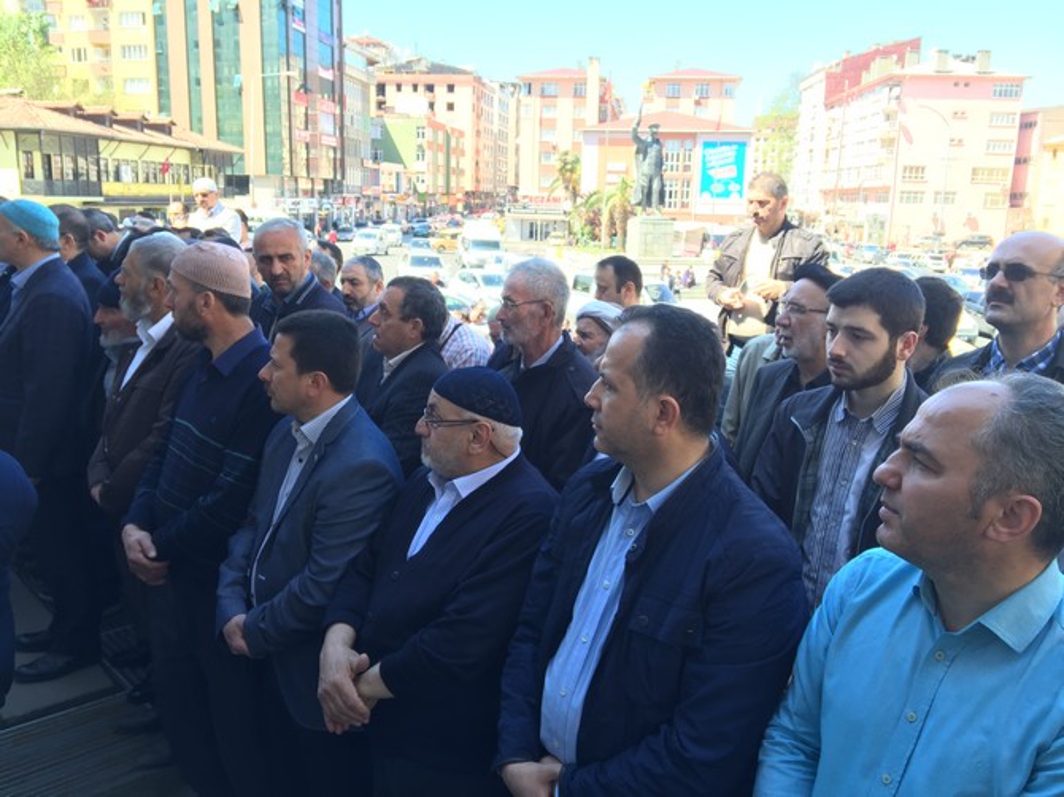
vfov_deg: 48.2
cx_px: 532
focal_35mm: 29
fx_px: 891
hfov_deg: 61.7
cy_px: 398
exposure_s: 1/133
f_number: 2.2
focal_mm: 4.15
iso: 32
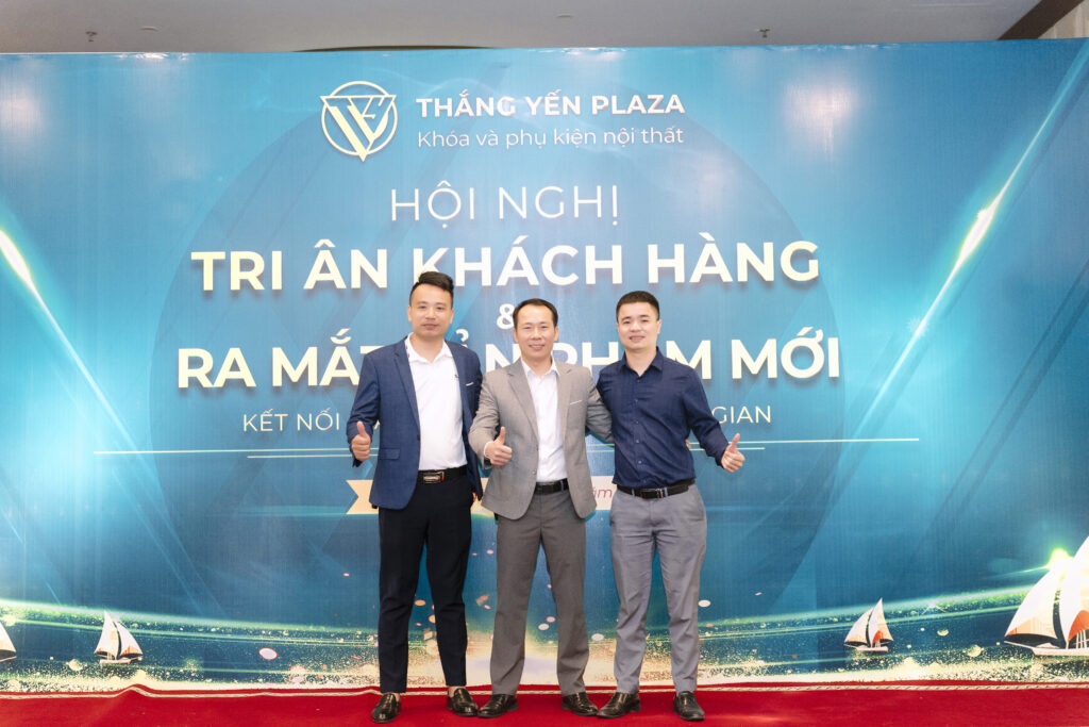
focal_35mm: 50
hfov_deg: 40.0
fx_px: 1497
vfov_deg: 27.3
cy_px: 364
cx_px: 544
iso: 2000
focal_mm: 49.5
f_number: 2.8
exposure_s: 1/160
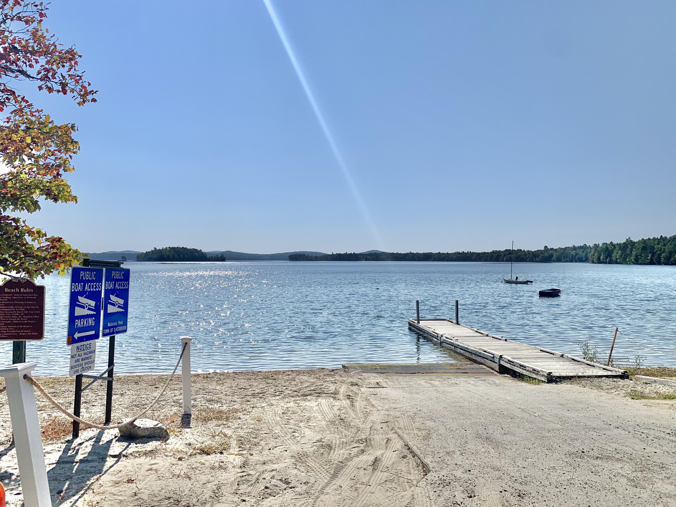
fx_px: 508
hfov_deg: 67.3
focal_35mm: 26
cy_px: 254
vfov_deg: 53.1
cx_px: 338
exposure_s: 1/8696
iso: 25
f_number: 1.8
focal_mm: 4.25
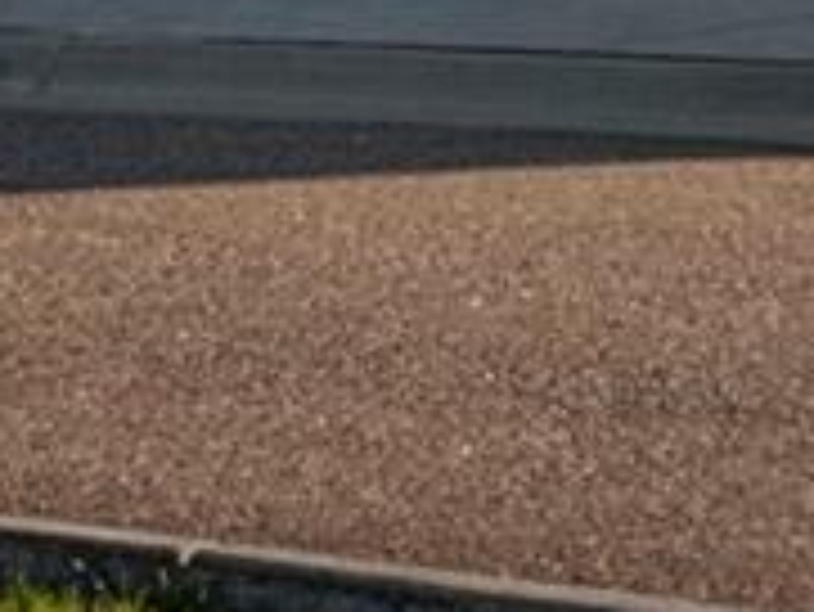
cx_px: 1246
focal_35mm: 298
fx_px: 7012
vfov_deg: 4.8
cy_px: -1076
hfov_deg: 6.6
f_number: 8
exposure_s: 1/200
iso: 100
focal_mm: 35
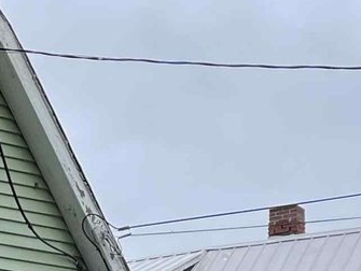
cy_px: 547
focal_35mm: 124
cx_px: -386
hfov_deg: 13.4
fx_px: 1295
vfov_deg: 10.9
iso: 32
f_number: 1.6
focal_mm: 4.2
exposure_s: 1/1014
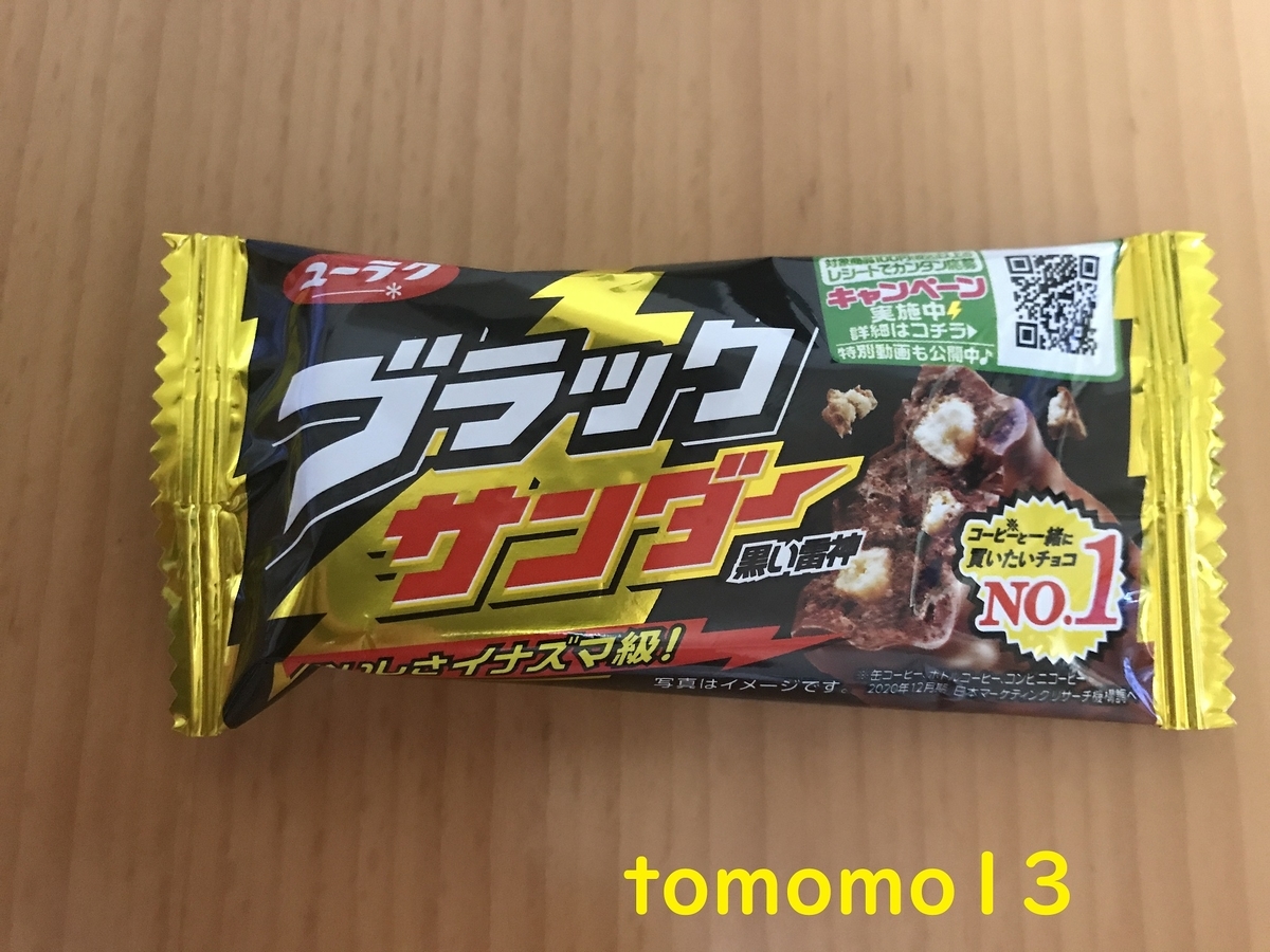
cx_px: 635
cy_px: 476
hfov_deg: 63.4
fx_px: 1027
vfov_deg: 49.7
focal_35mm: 28
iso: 100
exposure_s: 1/5
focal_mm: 3.99
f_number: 1.8
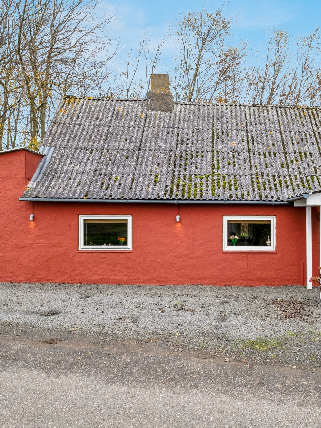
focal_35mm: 34
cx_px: 210
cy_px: 211
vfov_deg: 54.0
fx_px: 420
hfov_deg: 41.3
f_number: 10
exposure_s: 1/125
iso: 320
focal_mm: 13.2
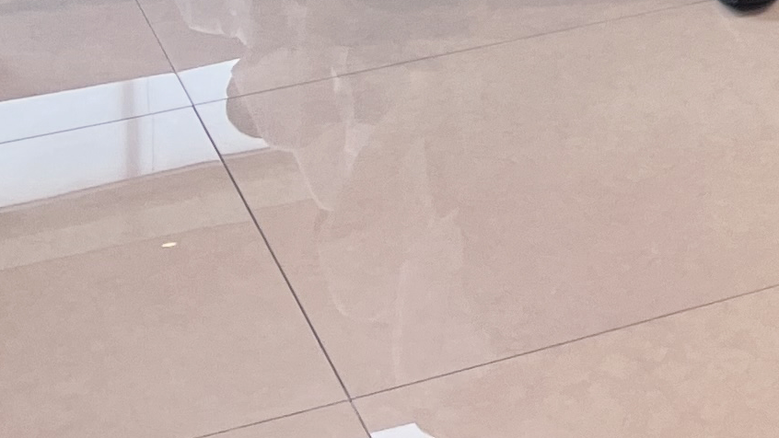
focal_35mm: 135
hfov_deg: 13.5
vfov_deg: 7.8
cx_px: 1588
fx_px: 2789
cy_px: -860
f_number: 1.6
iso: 100
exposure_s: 1/120
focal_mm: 5.1
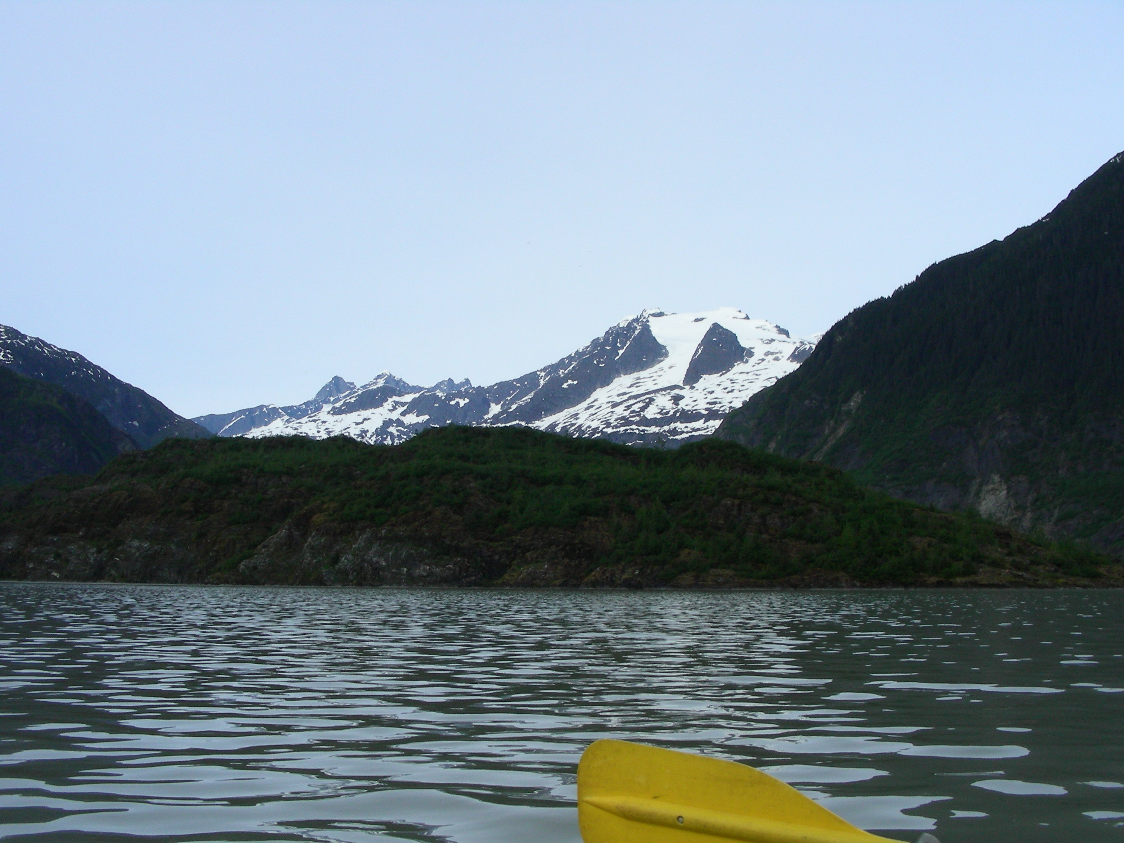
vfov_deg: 35.1
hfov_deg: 45.8
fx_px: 1331
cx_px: 562
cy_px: 422
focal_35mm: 41
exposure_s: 1/628
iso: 50
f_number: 5.6
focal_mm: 6.8
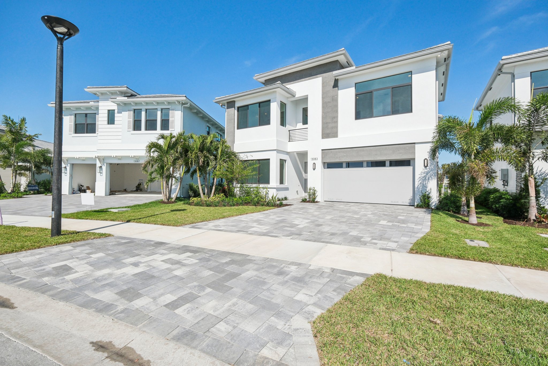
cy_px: 183
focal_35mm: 15
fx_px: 228
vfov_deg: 77.3
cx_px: 274
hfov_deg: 100.4
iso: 400
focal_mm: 10
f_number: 8
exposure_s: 1/1700
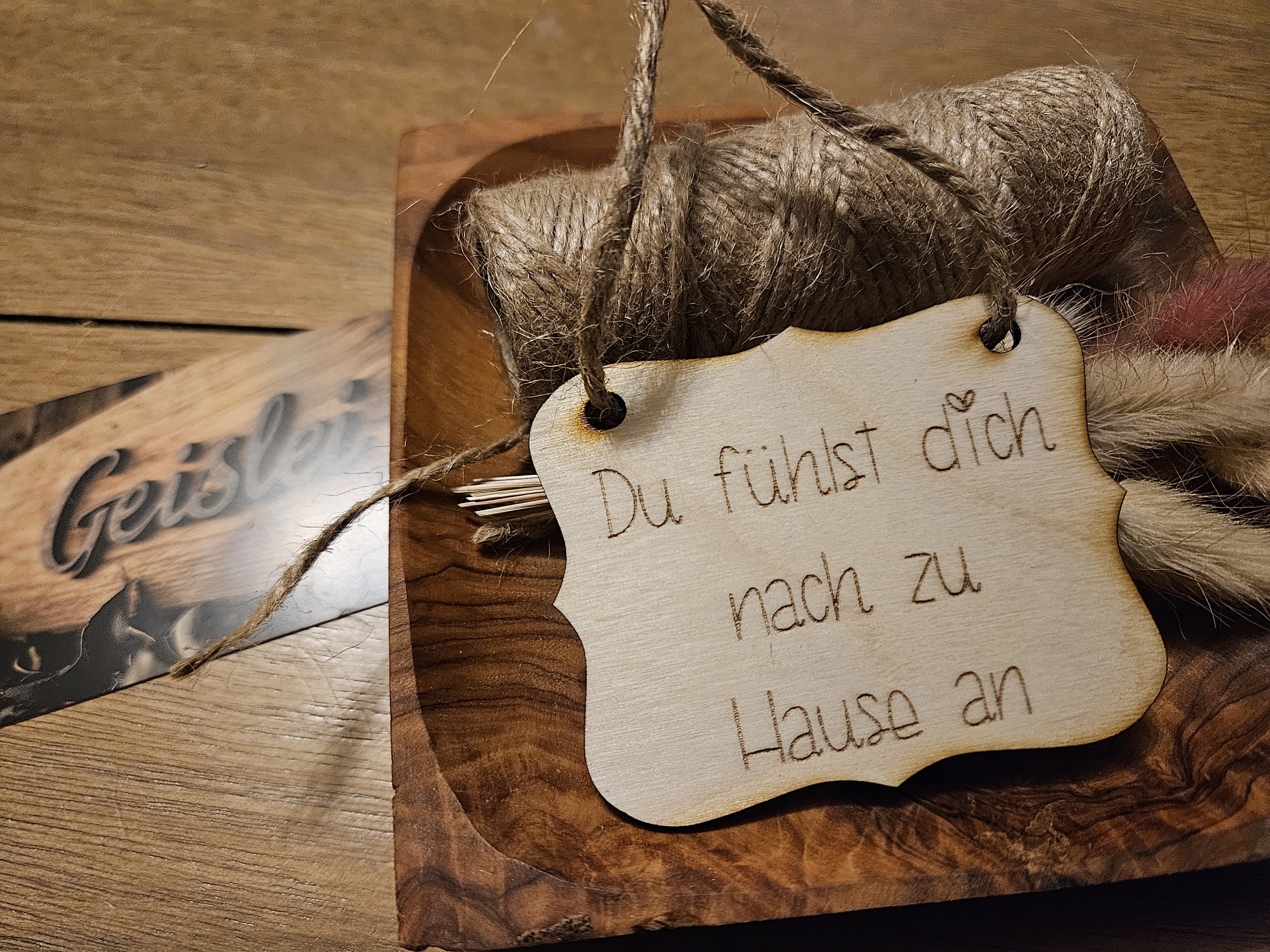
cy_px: 476
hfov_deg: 73.9
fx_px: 844
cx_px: 635
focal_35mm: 23
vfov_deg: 58.9
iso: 800
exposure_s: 1/101
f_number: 1.8
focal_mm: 5.4
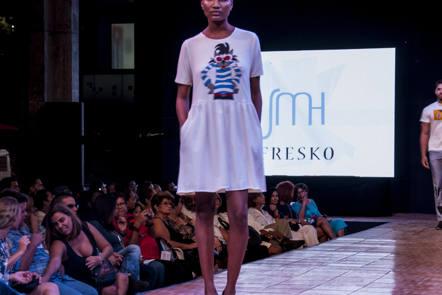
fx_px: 1212
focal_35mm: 99
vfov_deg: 13.9
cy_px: 143
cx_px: 242
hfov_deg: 20.7
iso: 250
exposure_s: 1/13
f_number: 10
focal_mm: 45
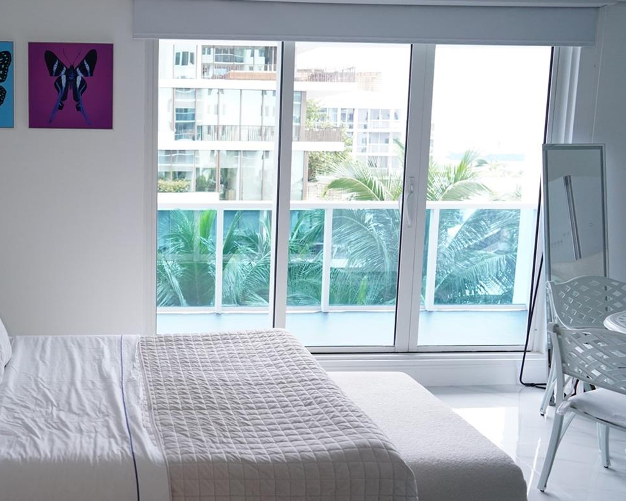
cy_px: 247
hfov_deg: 47.0
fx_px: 685
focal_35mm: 37
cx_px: 147
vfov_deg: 40.1
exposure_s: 1/100
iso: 2500
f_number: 3.2
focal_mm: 24
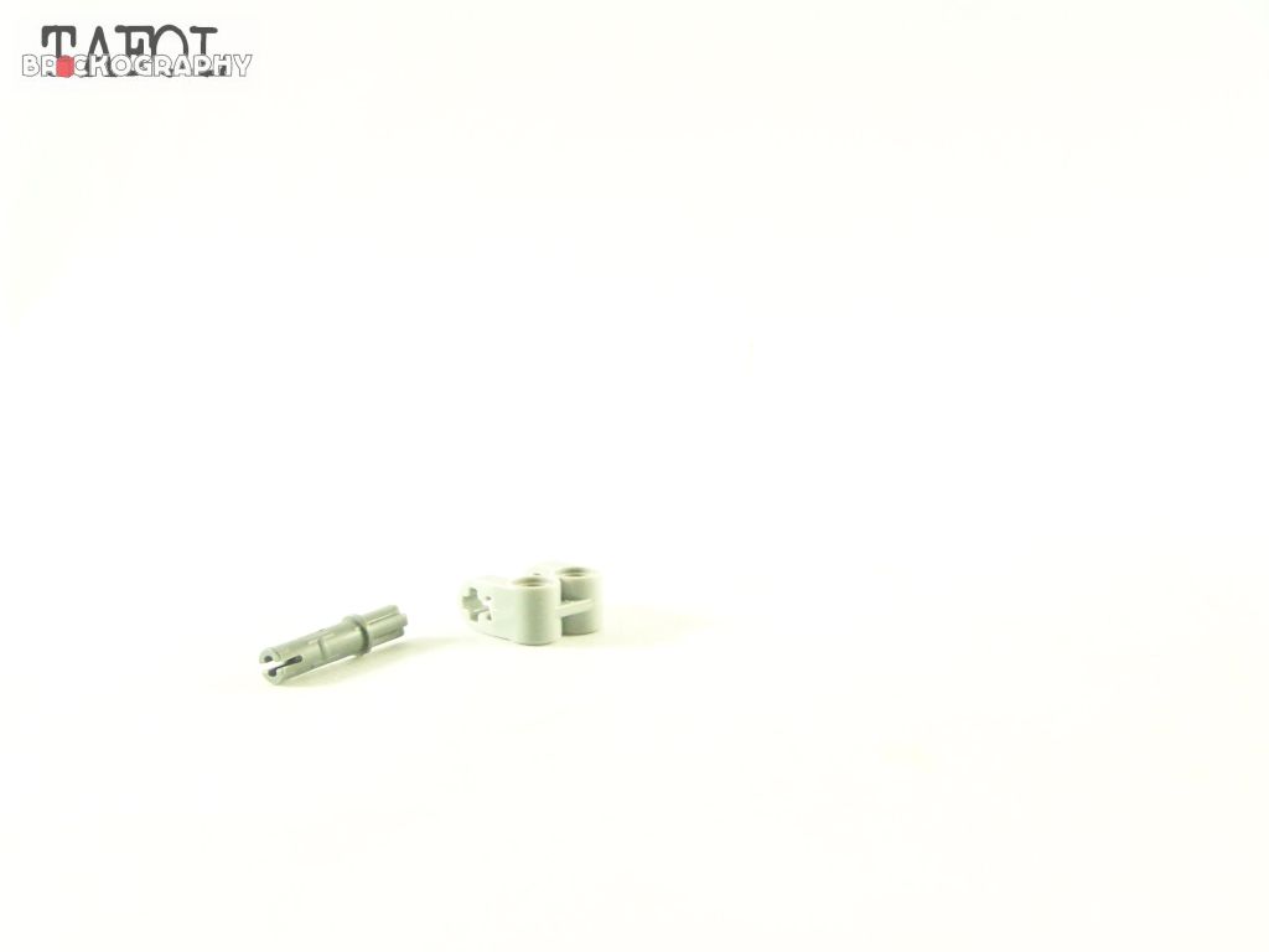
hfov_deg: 29.0
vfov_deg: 21.9
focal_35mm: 67
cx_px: 634
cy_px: 476
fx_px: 2456
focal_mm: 11.1
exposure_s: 1/45
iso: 400
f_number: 3.2
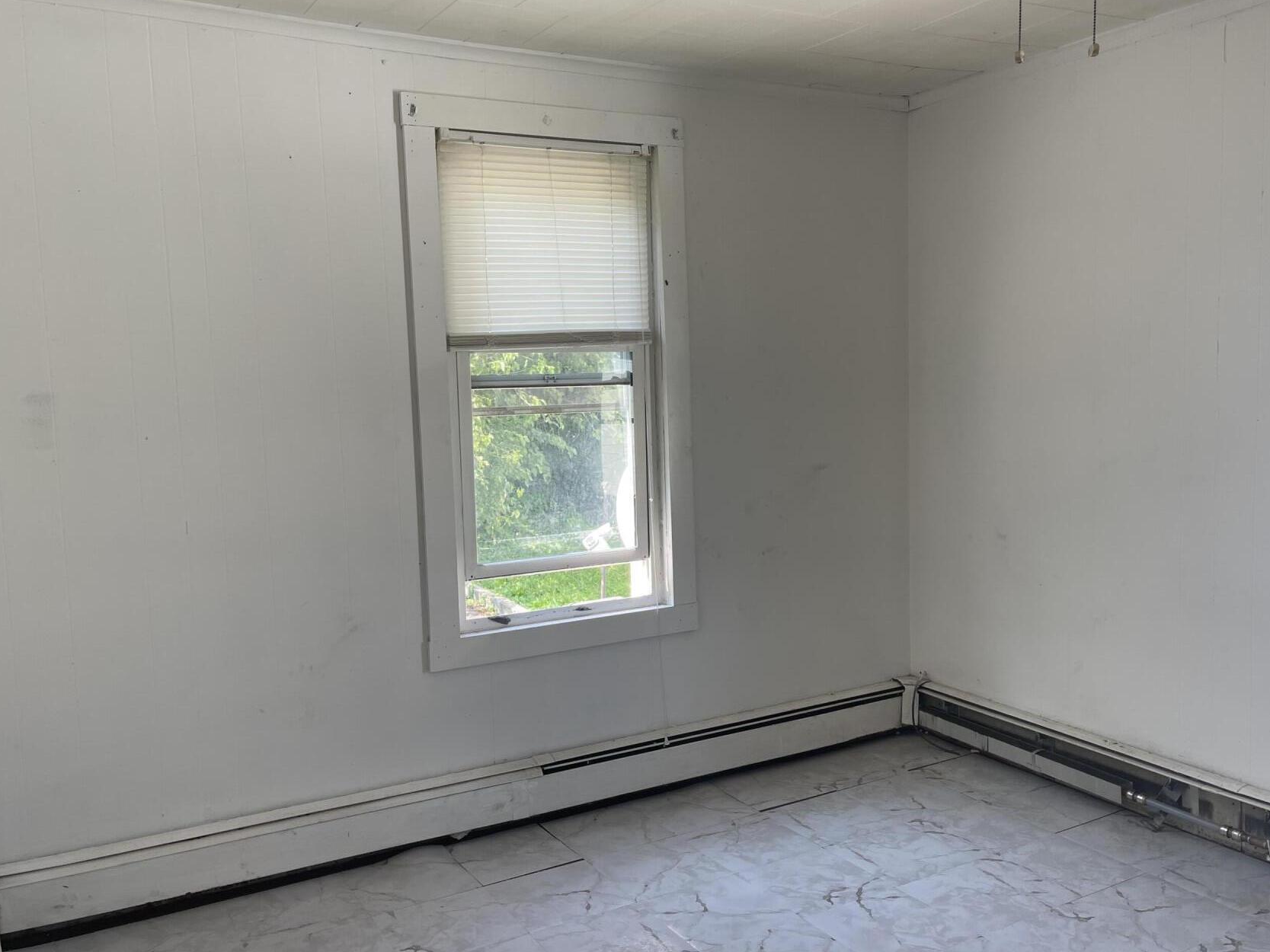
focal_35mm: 30
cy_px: 464
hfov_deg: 59.9
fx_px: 1101
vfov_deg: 46.8
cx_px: 660
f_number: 1.6
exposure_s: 1/121
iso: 50
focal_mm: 5.1
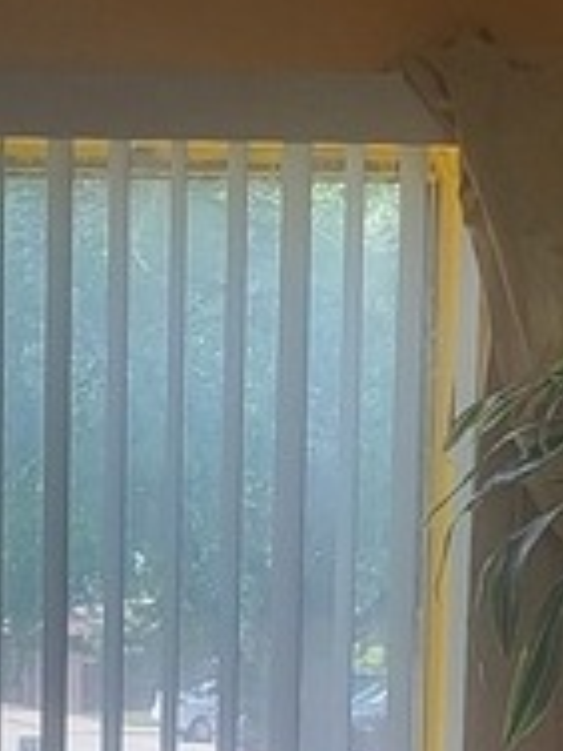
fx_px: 2993
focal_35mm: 138
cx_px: -176
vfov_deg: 13.8
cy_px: 971
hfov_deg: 10.5
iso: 40
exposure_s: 1/120
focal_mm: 5
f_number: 1.8
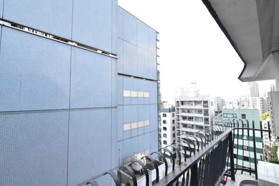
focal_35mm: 15
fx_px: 116
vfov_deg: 77.4
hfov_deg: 100.4
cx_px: 140
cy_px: 93
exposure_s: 1/640
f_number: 13
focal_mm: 10
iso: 6400
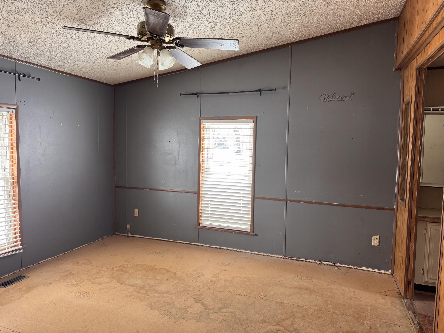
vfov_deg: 56.8
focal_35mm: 24
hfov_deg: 71.6
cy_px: 166
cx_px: 222
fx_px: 308
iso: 200
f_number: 1.78
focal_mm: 6.76
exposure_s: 1/102
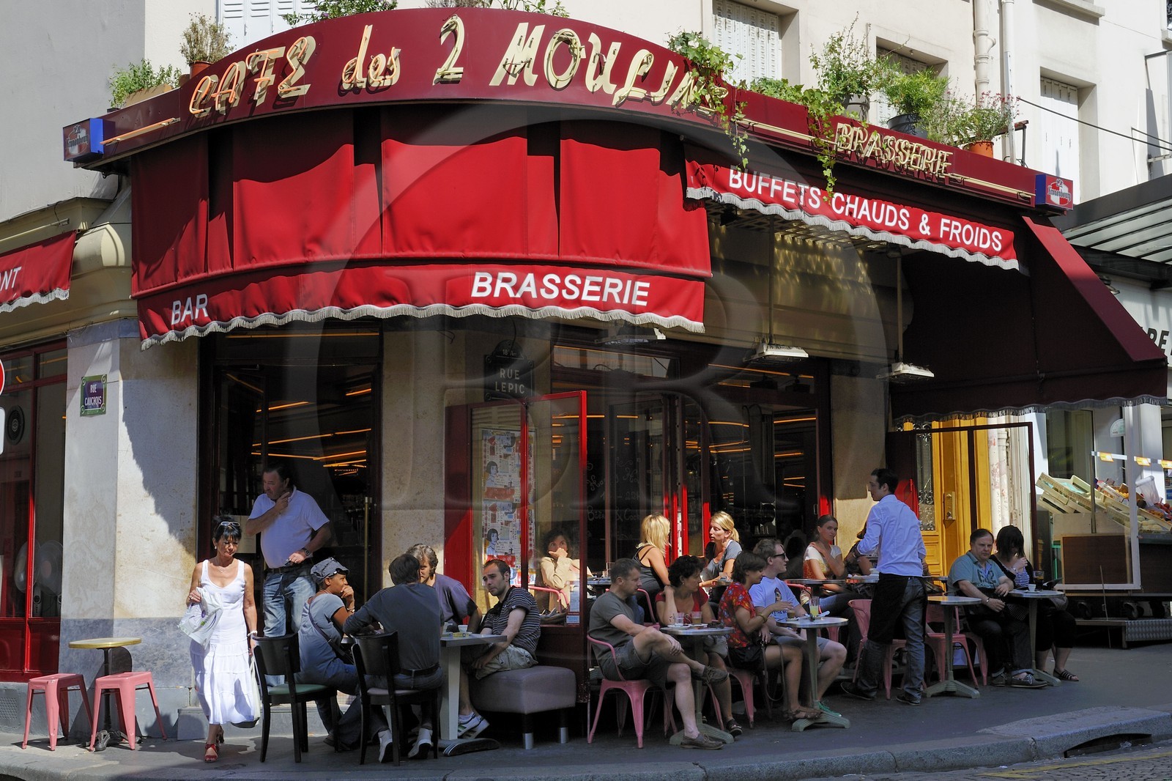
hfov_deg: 38.2
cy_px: 390
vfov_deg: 26.0
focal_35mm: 52
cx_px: 586
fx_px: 1692
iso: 200
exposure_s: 1/160
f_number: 13
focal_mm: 52
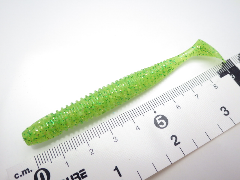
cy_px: 90
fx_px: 215
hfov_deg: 58.4
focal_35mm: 31
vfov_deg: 45.4
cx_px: 120
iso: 250
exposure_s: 1/45
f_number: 3.1
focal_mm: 5.5
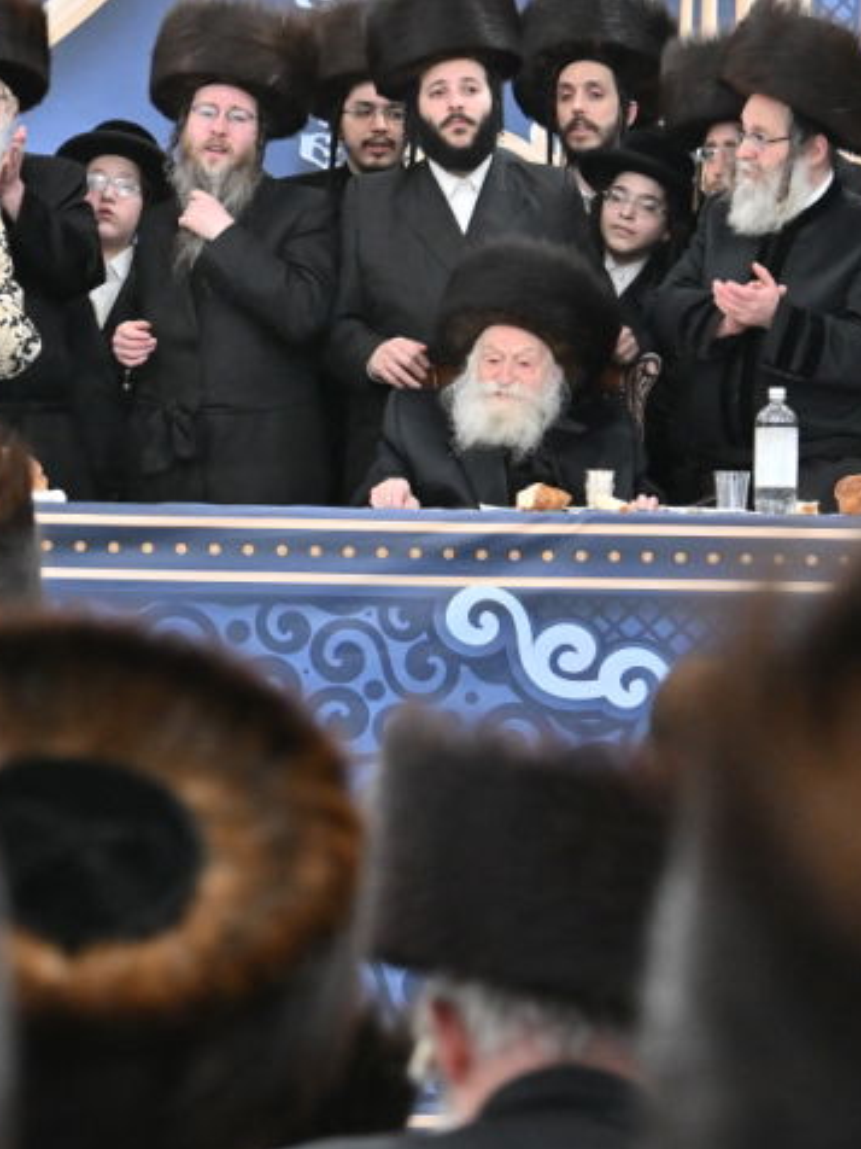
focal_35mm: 217
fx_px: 7197
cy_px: 338
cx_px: 80
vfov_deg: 9.1
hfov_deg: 6.8
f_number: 4
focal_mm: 70
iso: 1250
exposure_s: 1/200
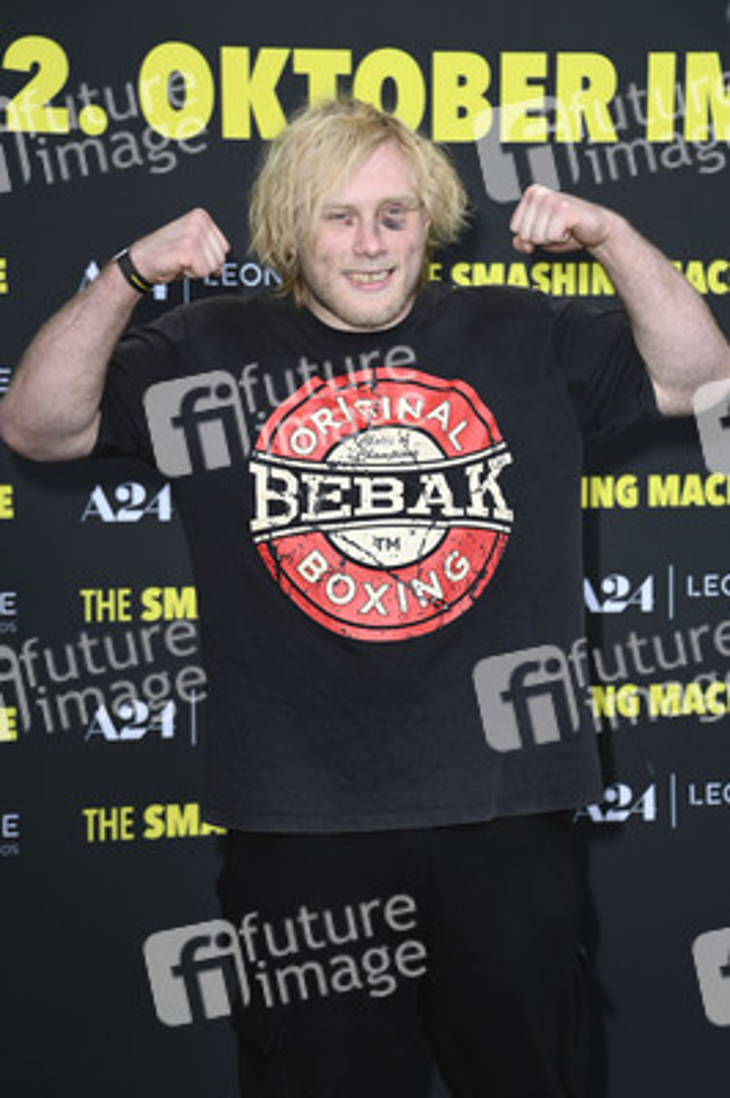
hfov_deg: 15.2
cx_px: 365
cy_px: 549
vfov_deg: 22.6
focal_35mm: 90
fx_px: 2742
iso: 640
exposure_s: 1/250
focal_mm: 90
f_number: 5.6
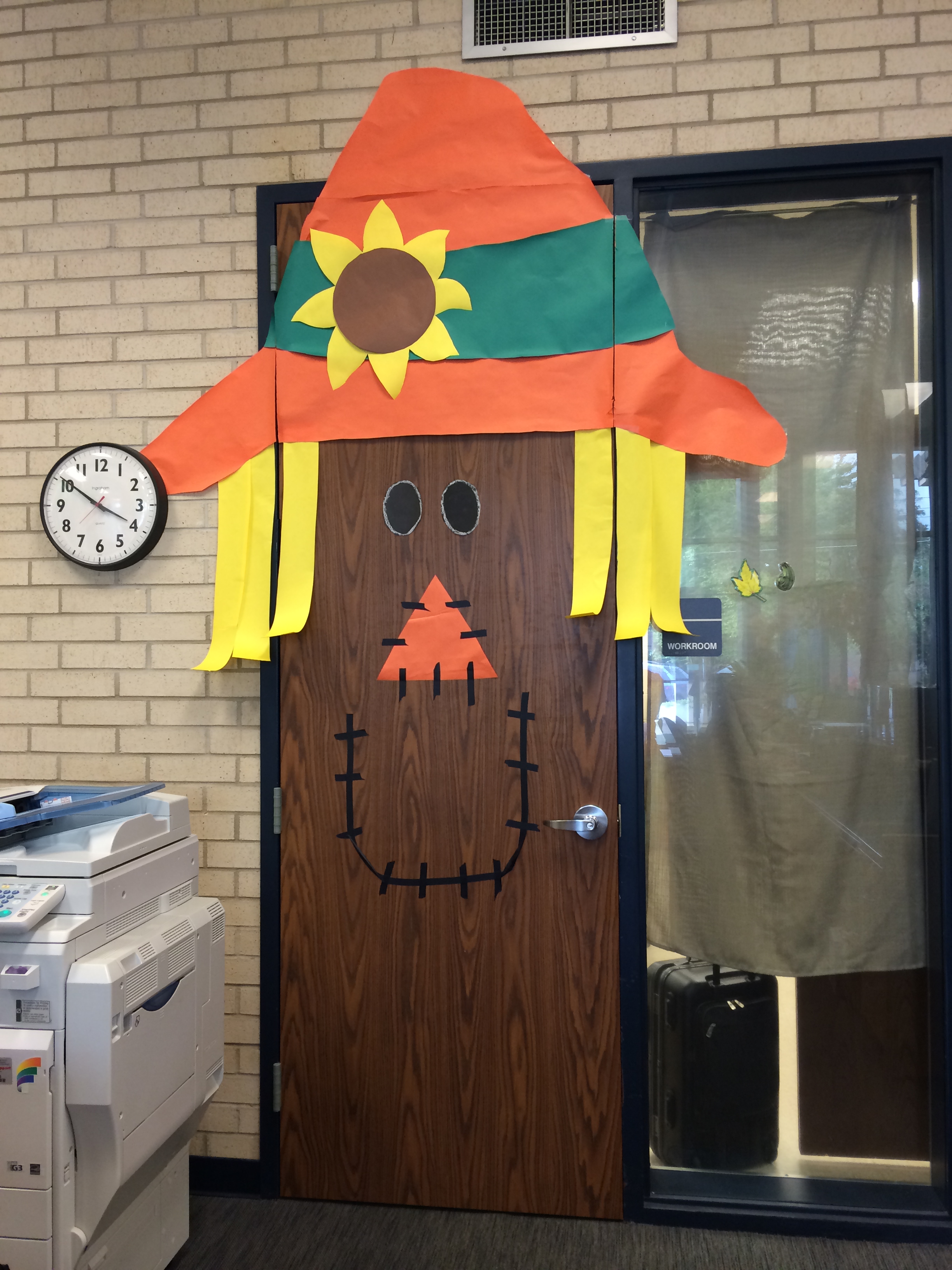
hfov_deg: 46.8
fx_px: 1100
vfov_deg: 60.0
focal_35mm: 30
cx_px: 476
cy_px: 635
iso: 80
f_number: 2.2
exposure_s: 1/30
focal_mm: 4.12
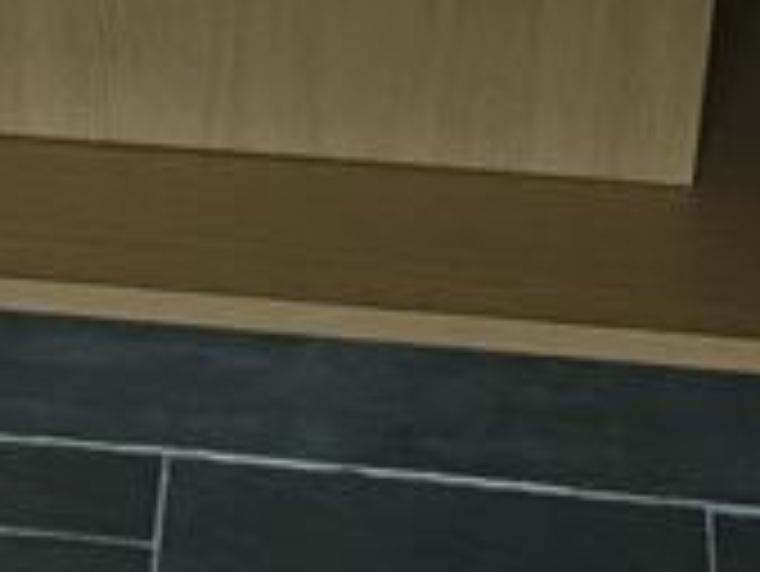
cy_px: -383
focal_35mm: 137
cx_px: -90
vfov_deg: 10.3
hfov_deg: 14.1
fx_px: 3010
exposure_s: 1/8
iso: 100
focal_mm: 4.15
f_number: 2.2
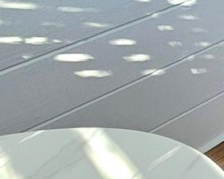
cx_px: 540
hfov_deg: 15.0
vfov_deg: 16.8
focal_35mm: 73
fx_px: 484
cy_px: -157
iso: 40
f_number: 2.2
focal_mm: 1.74
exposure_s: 1/120
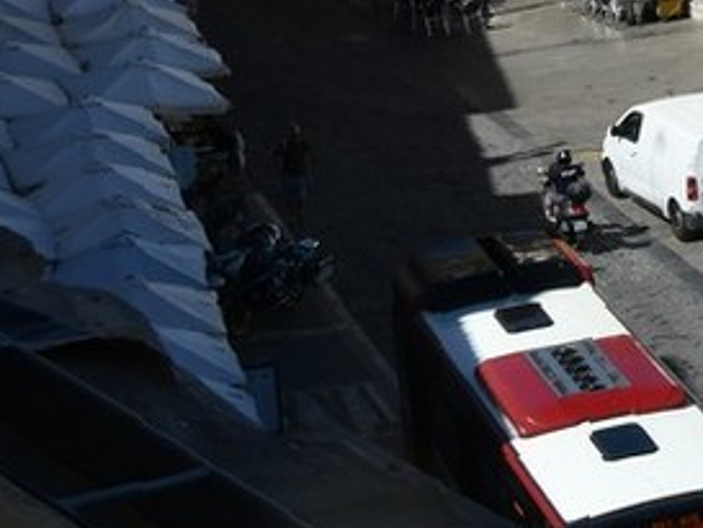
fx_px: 2987
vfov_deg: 9.8
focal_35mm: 147
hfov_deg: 12.8
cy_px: -292
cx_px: 1045
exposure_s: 1/250
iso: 100
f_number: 11
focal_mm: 26
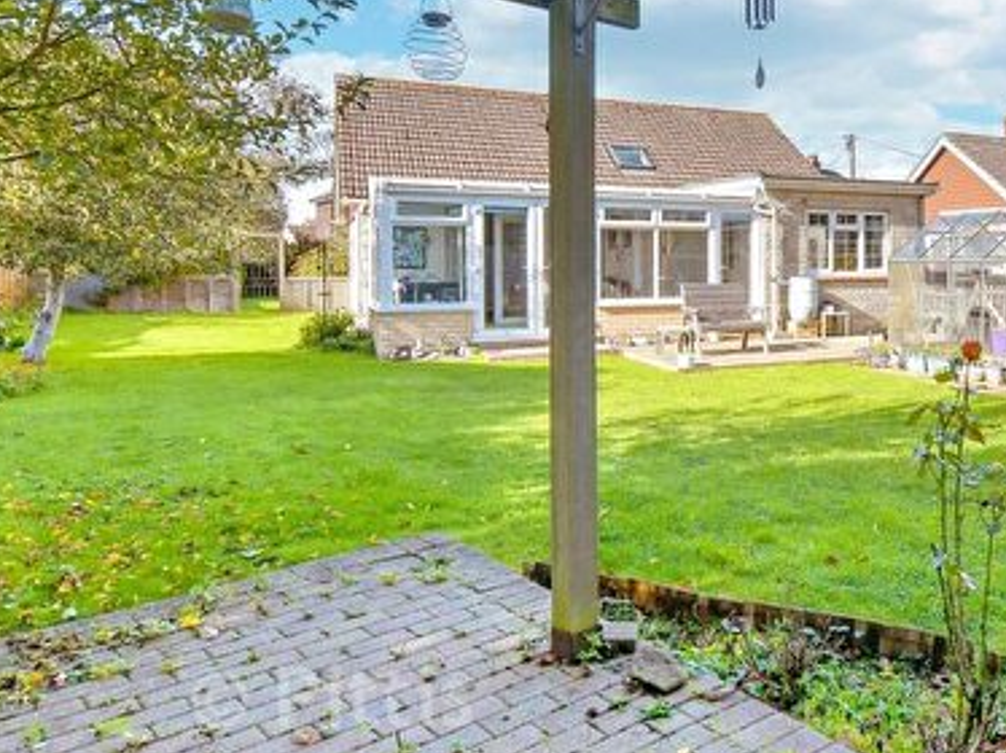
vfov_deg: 50.6
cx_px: 802
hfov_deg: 60.2
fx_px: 784
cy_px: 268
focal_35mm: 27
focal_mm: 10
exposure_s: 1/125
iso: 160
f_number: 8
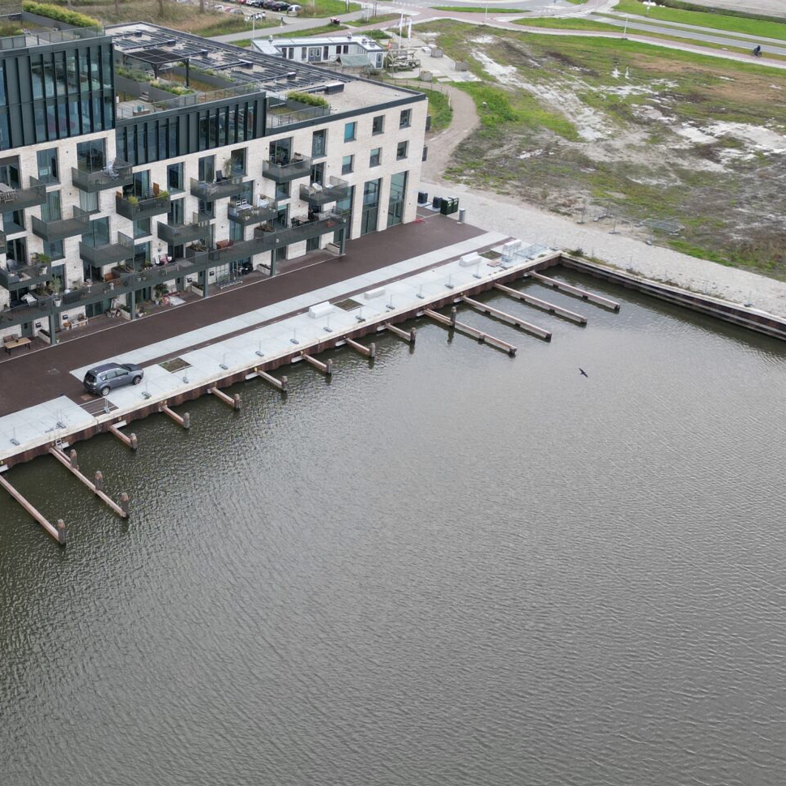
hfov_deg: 38.7
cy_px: 351
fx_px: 1079
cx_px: 172
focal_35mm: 42
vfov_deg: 40.0
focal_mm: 6.72
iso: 140
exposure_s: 1/500
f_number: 1.7
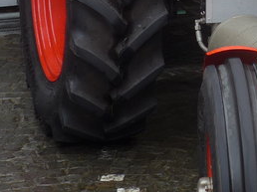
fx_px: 1417
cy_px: -44
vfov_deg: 7.7
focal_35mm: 191
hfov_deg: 9.9
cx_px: 420
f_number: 2.8
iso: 80
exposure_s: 1/320
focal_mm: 8.4
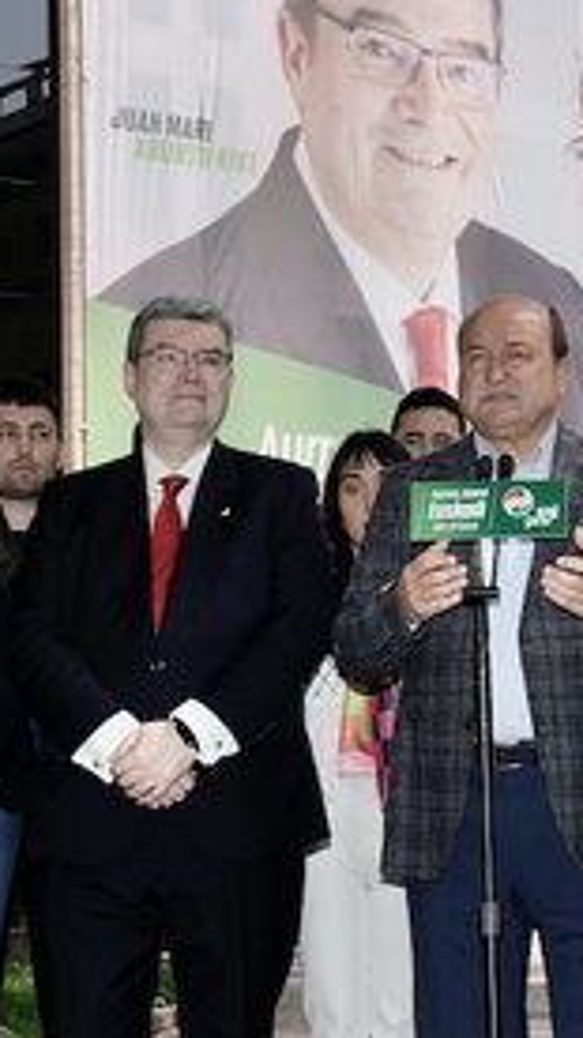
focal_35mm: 91
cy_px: 515
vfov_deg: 23.4
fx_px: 2504
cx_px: 444
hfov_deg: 13.2
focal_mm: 33
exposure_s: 1/250
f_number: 6.3
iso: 80
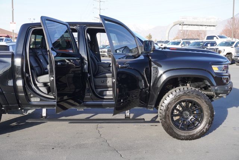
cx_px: 120
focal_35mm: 40
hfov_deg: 47.9
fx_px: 269
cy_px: 80
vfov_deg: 33.1
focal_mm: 27
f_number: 6.3
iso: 100
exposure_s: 1/125
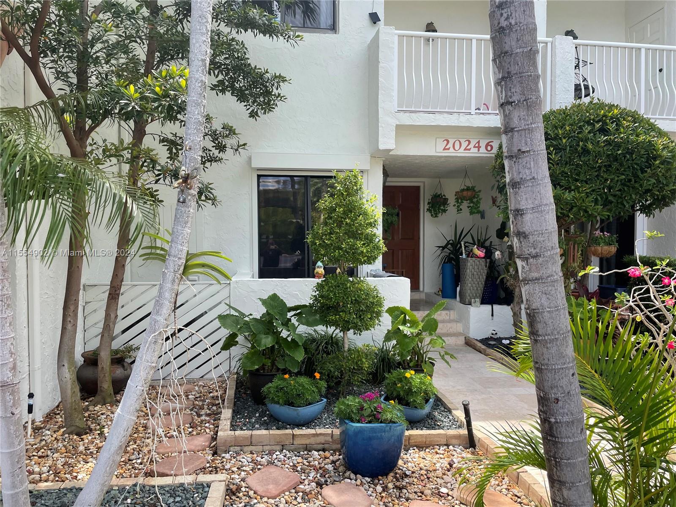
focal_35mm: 26
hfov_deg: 67.3
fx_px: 508
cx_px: 338
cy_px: 254
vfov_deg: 53.1
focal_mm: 4.2
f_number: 1.6
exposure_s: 1/888
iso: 32
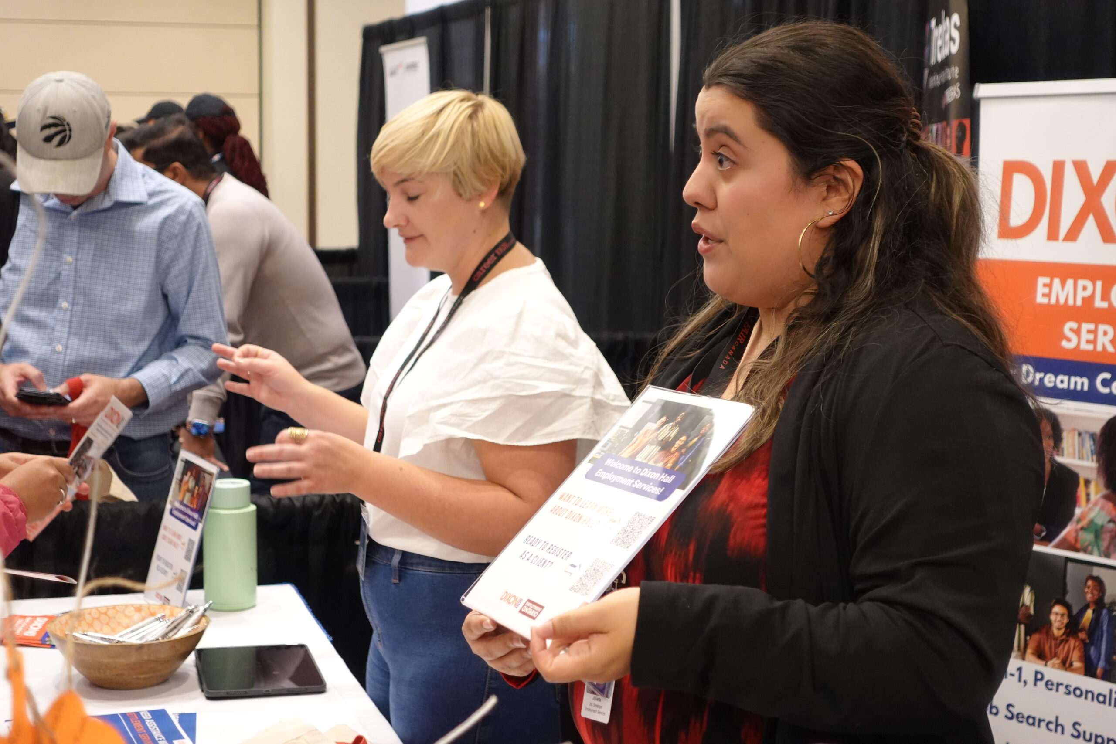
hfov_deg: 33.9
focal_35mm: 59
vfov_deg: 23.0
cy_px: 372
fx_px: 1829
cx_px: 558
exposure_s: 1/60
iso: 1250
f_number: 2.8
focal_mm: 22.01
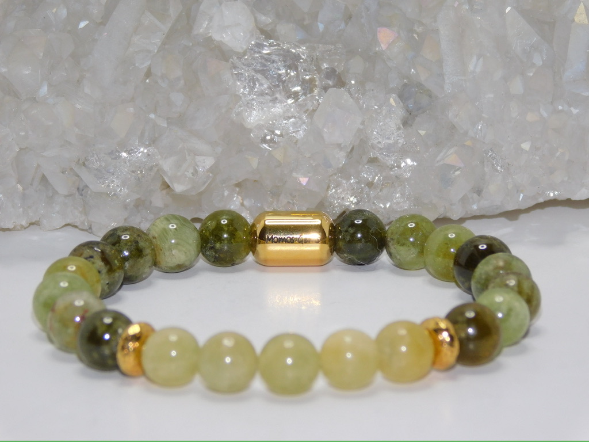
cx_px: 294
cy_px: 221
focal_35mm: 232
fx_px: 3948
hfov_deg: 8.5
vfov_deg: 6.4
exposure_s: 1/60
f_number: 5.6
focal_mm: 41.3
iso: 200
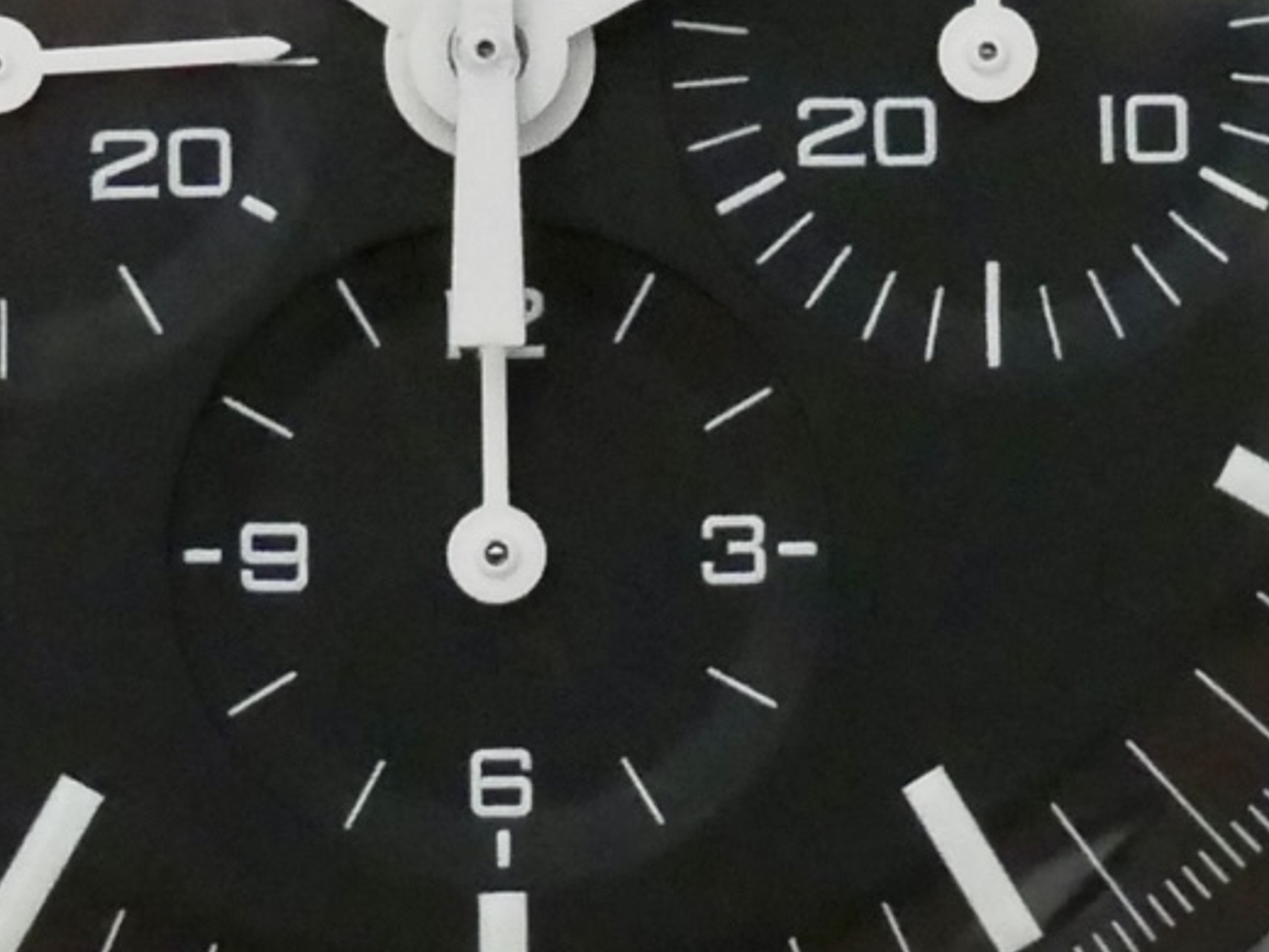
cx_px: 691
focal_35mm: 311
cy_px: 190
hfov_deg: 6.4
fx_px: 11401
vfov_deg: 4.8
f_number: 4.5
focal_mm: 25
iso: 3200
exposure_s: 1/25
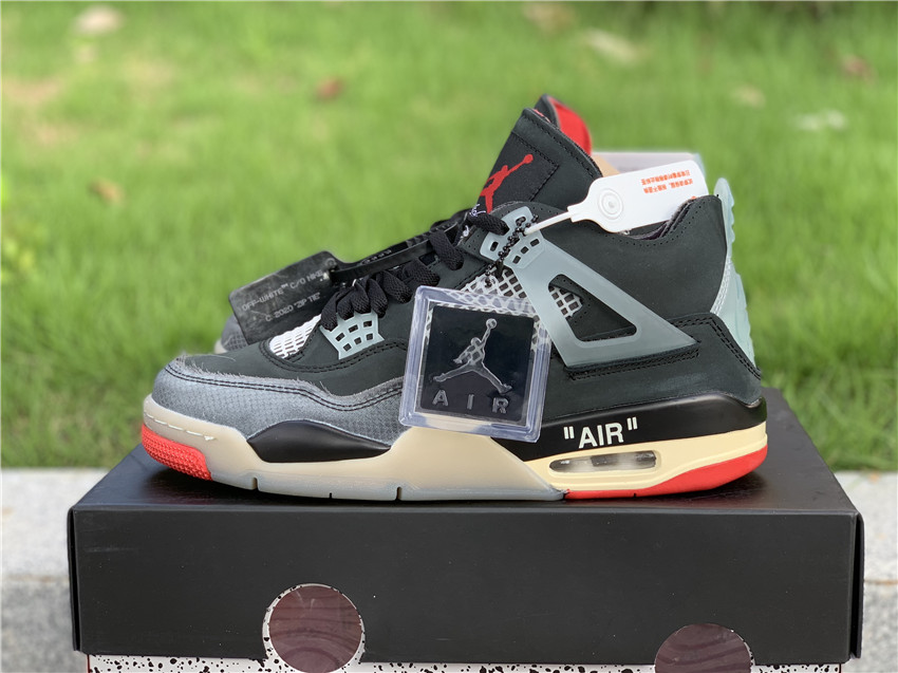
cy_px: 336
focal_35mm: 52
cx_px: 449
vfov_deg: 28.0
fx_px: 1349
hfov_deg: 36.8
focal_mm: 6
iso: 16
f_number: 2.4
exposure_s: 1/122
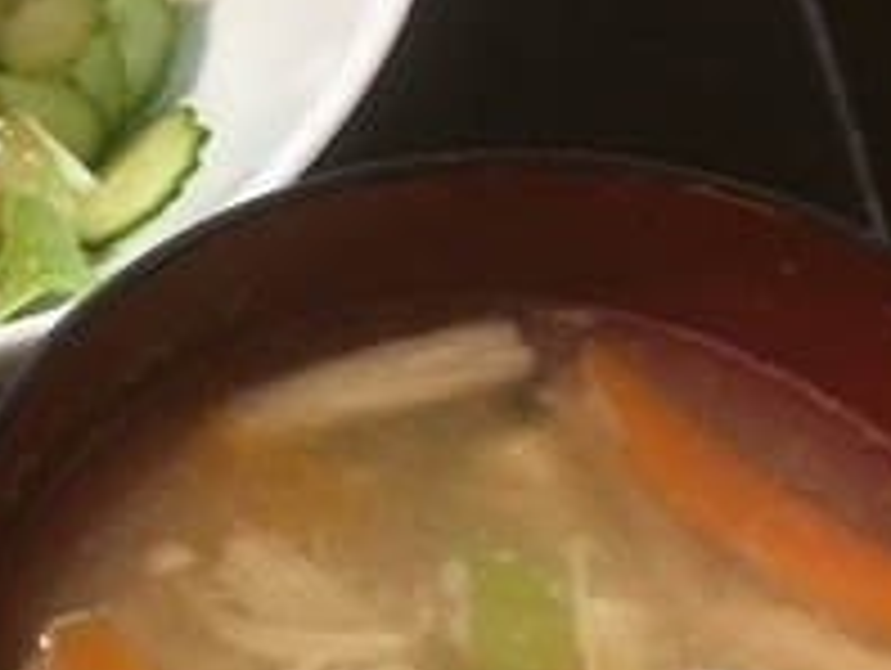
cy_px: 724
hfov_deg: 15.4
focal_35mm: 117
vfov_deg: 12.5
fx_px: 3015
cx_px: -486
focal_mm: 4.15
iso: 80
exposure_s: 1/10
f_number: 2.2
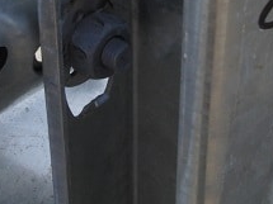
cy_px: 53
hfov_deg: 16.7
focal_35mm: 118
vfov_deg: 12.5
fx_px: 930
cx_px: 114
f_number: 4.7
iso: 100
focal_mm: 7.3
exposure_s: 1/320
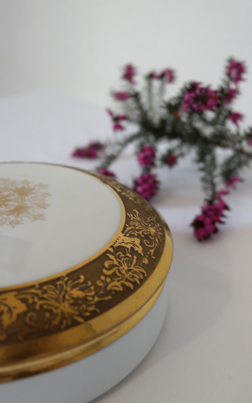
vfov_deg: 46.0
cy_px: 242
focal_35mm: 43
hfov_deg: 29.7
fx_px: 472
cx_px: 166
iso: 200
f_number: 3.5
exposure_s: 1/40
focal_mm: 20
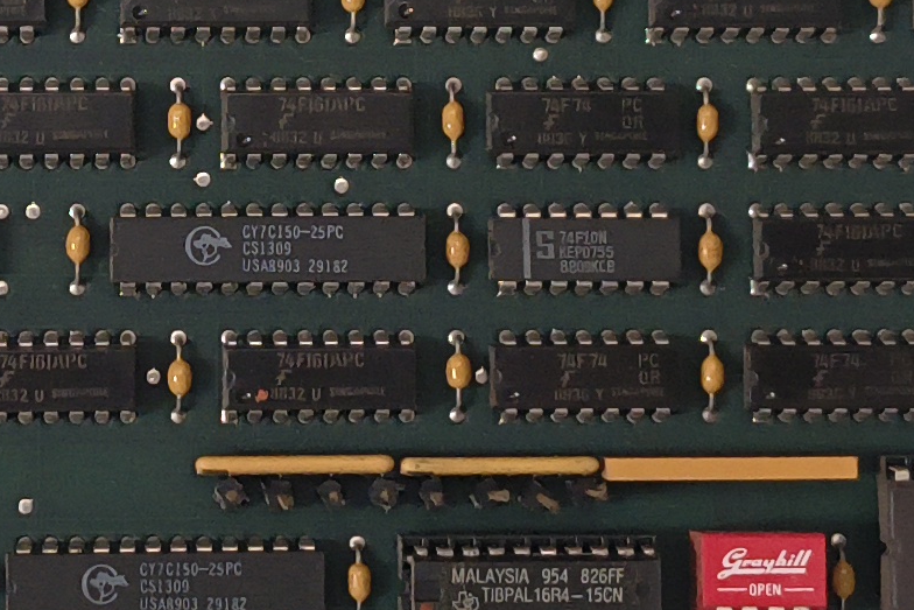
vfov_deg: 10.9
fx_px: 3174
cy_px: 62
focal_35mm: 125
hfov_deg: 16.3
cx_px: 190
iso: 726
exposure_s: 1/50
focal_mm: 5.56
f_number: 1.8
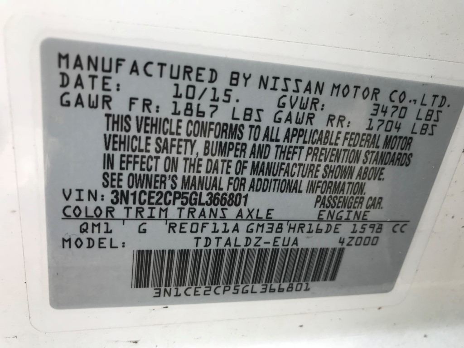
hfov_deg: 63.4
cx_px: 232
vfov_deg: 49.7
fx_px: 375
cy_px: 174
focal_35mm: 28
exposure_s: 1/129
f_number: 1.8
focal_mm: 3.99
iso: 20
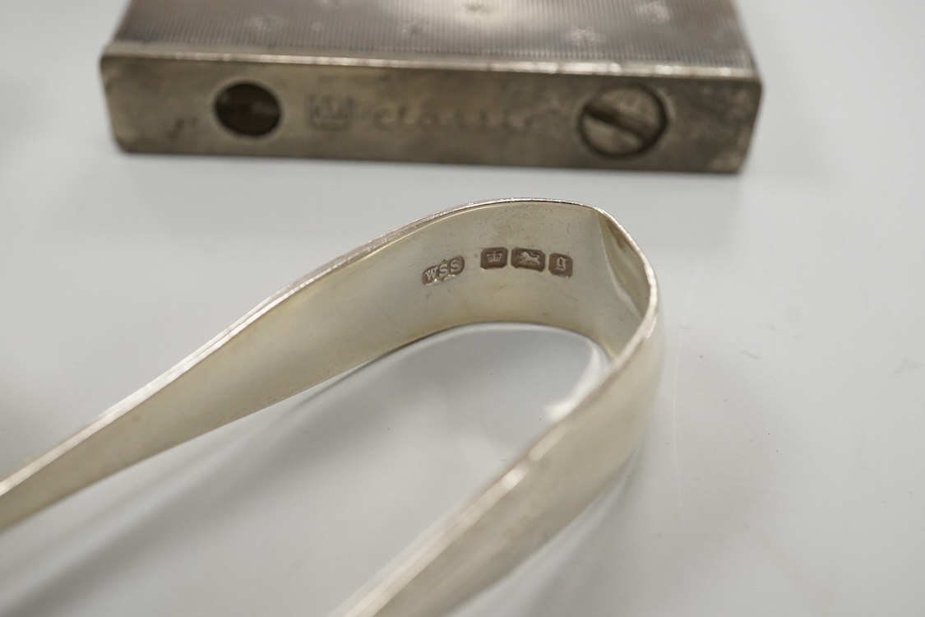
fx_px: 1156
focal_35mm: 45
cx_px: 462
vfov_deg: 29.9
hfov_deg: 43.6
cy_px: 308
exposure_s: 1/200
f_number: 11
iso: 2500
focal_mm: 30
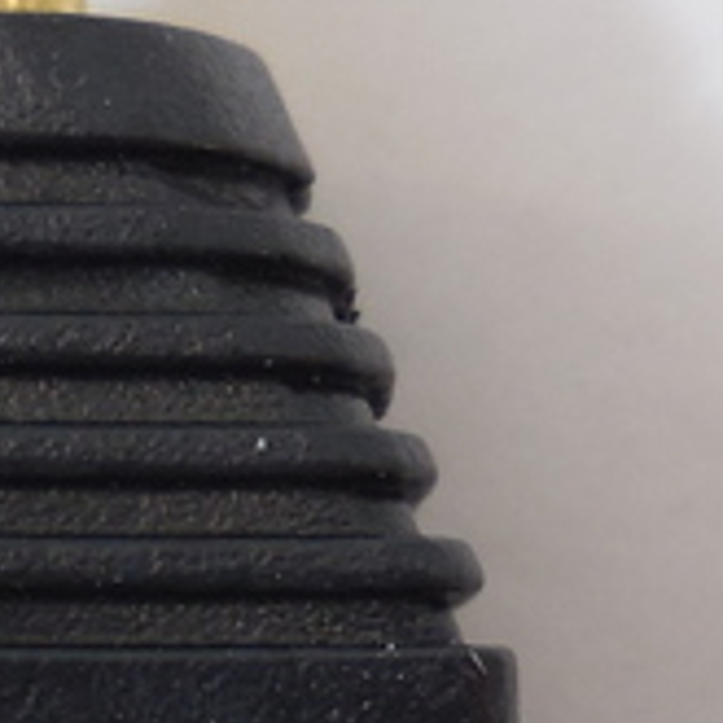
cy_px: 565
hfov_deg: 12.0
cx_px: -101
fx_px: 3379
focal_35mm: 143
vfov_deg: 12.2
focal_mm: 4.6
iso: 125
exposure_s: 1/40
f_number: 3.5
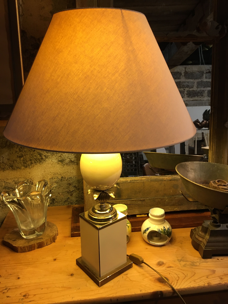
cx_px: 114
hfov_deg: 48.2
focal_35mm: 29
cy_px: 152
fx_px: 255
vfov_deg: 61.7
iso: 160
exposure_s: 1/33
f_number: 2.2
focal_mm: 4.15
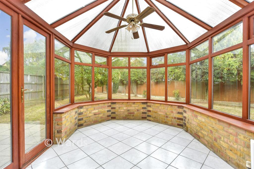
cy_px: 84
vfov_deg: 77.3
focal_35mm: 15
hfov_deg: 100.4
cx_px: 127
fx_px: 106
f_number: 8
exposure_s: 1/50
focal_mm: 10
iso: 500
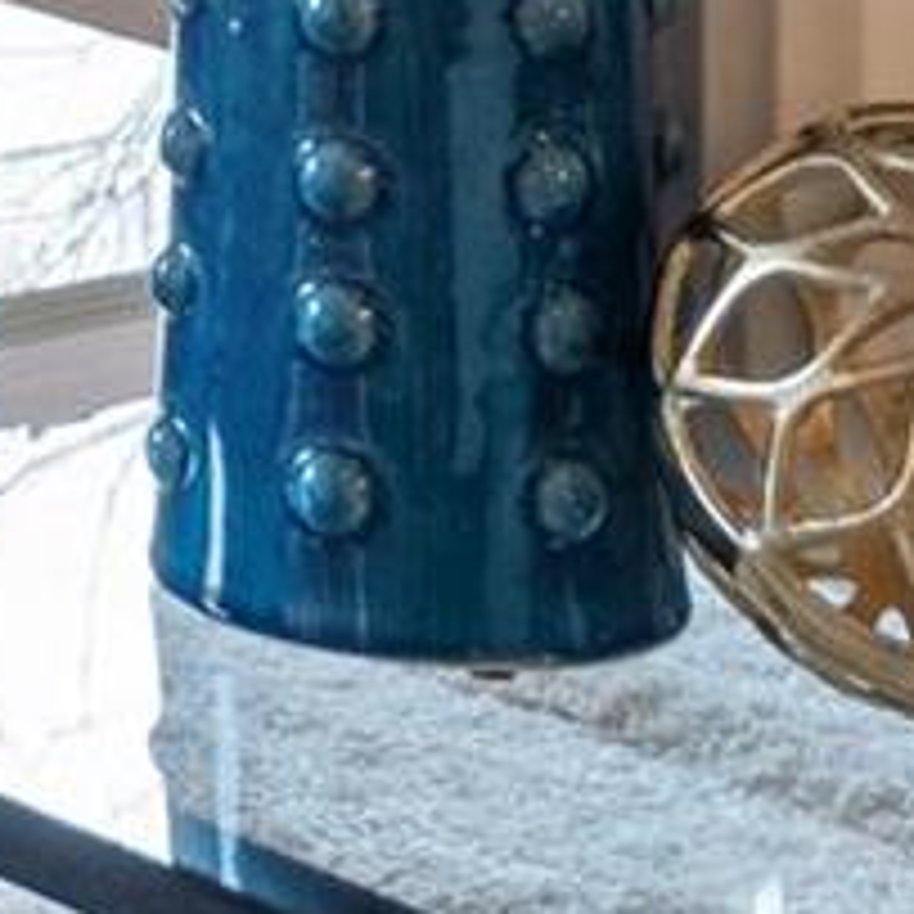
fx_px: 6393
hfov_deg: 7.0
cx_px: -2157
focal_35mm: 214
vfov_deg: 7.5
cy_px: -1463
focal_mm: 16
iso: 400
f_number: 6.3
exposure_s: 1/5
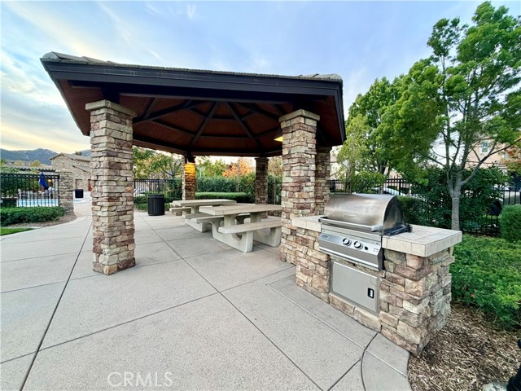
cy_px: 196
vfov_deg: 85.7
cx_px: 260
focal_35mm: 14
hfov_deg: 102.1
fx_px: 211
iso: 160
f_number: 2.2
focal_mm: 2.22
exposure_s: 1/121
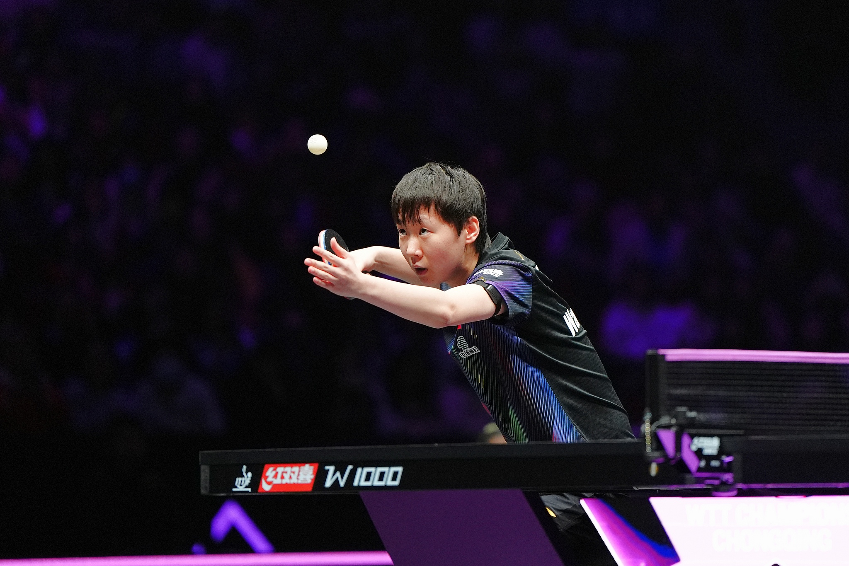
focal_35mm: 180
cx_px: 424
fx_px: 4245
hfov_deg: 11.4
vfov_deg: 7.6
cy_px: 283
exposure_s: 1/1000
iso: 2000
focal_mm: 180
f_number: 2.8
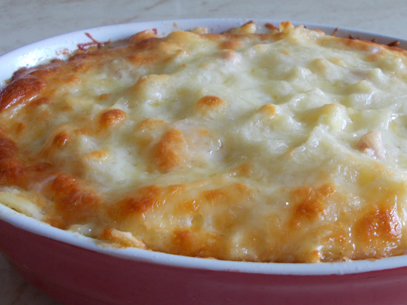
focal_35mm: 40
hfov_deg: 46.2
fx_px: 470
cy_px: 161
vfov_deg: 35.9
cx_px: 265
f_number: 3.2
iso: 100
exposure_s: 1/25
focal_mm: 4.6
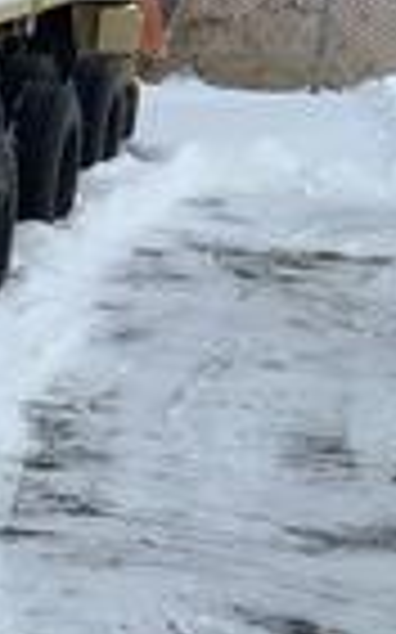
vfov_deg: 19.8
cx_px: -594
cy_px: 427
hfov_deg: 10.5
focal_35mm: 105
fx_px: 1815
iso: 20
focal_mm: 3
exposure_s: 1/3534
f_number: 1.8
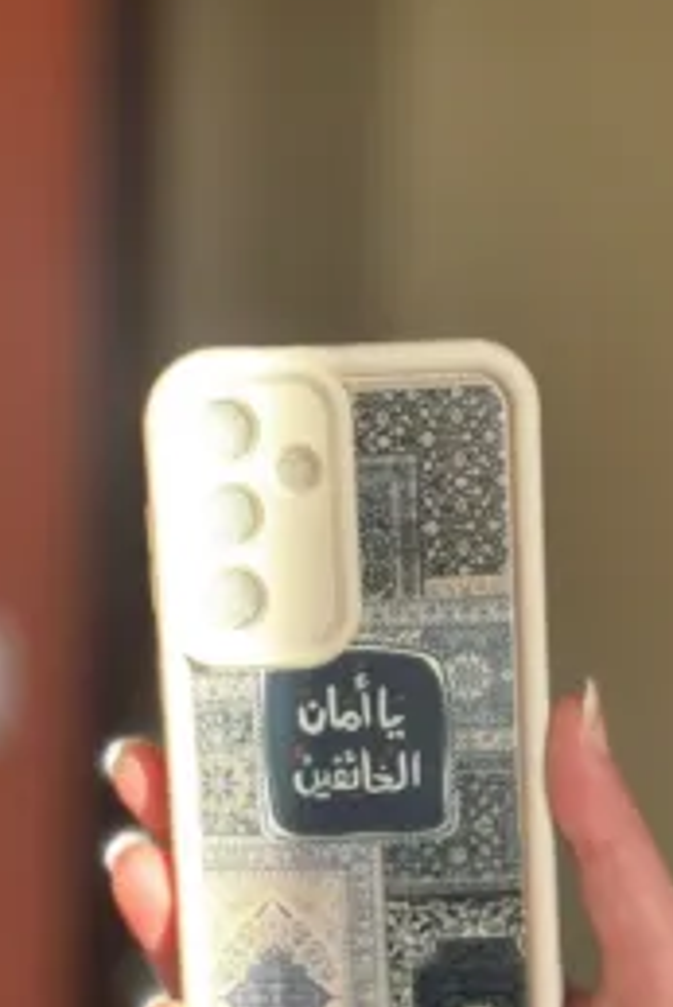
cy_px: 653
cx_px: 366
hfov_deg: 17.7
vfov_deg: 26.2
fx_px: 2156
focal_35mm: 77
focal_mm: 6.86
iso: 100
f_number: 1.78
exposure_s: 1/171
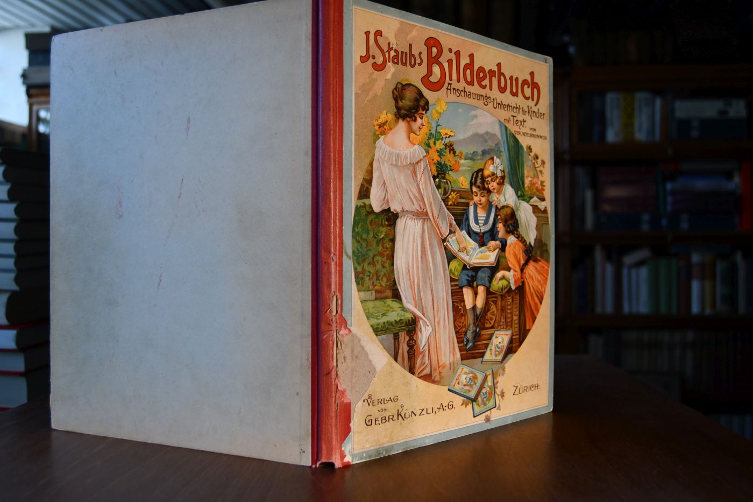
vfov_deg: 43.6
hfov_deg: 61.9
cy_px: 251
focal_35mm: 30
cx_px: 376
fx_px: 627
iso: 800
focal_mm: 20
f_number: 3.5
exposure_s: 1/160
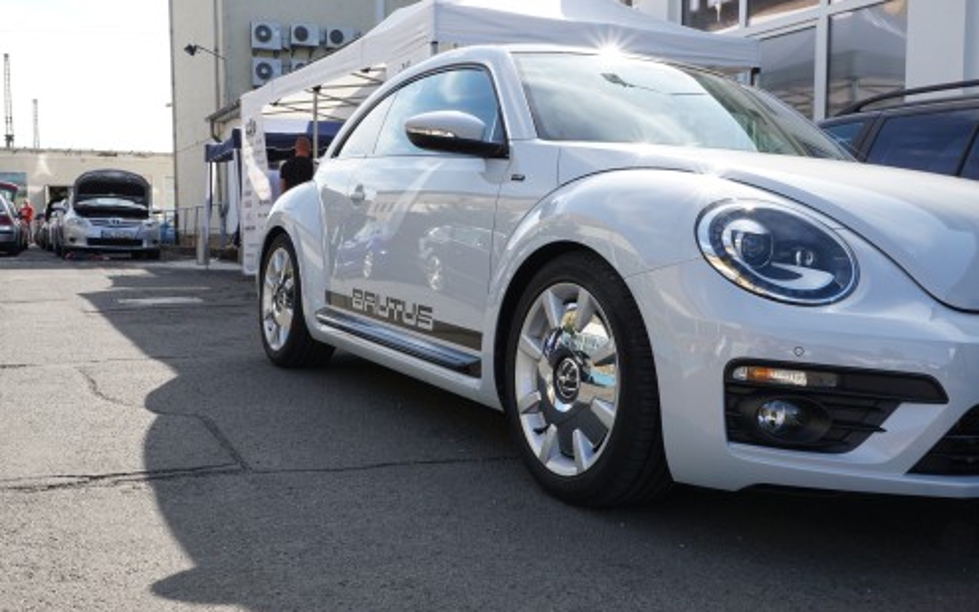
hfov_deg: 56.7
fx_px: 907
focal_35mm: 34
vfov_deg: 37.3
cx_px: 491
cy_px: 296
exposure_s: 1/50
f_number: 14
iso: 200
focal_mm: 22
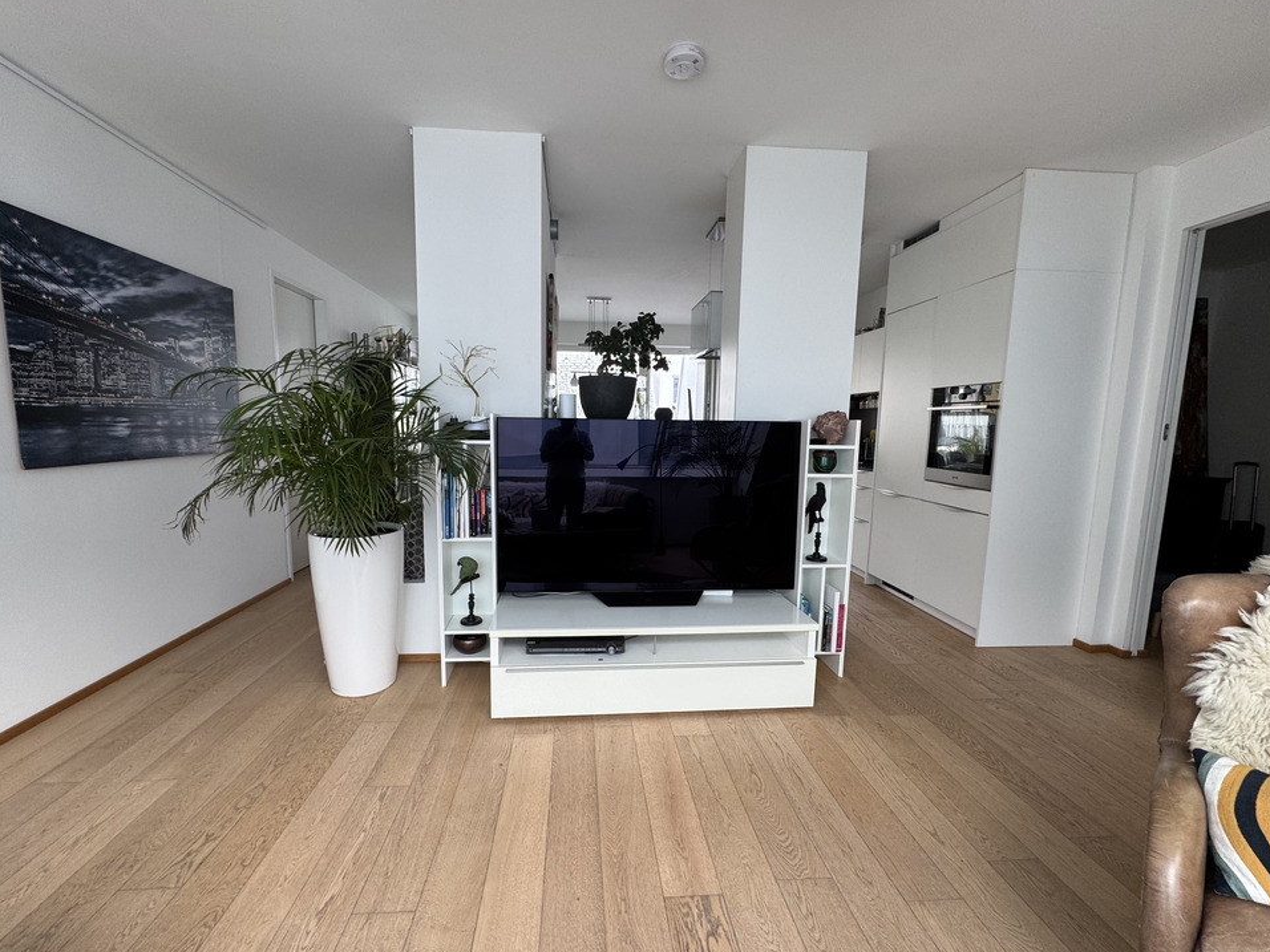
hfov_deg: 98.1
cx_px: 615
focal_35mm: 15
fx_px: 550
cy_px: 494
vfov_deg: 81.7
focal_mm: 2.22
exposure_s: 1/99
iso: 80
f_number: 2.2
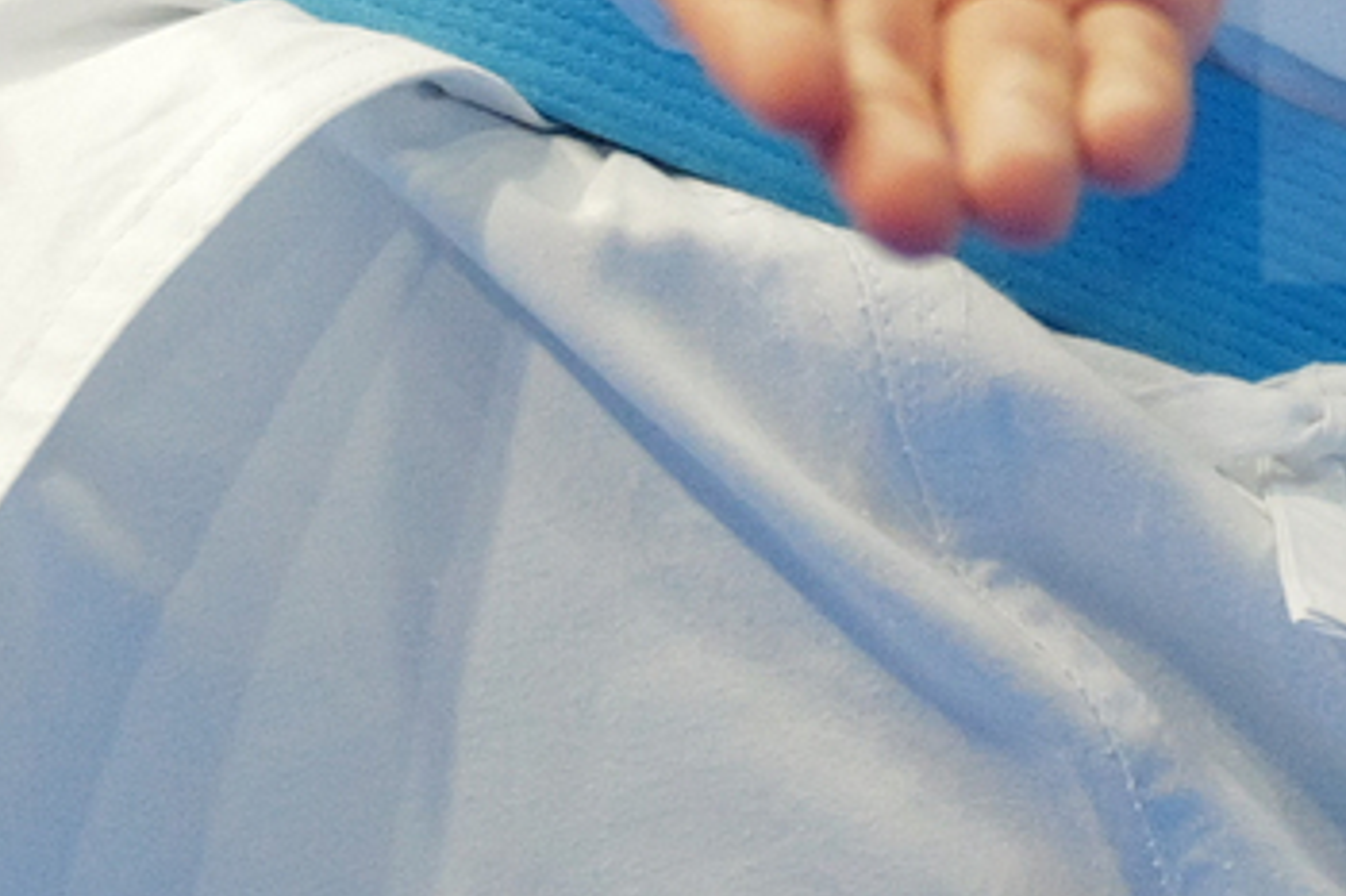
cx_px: 1700
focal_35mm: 2168
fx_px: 81017
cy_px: -1800
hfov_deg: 1.0
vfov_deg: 0.6
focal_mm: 200
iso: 1250
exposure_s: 1/500
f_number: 2.8
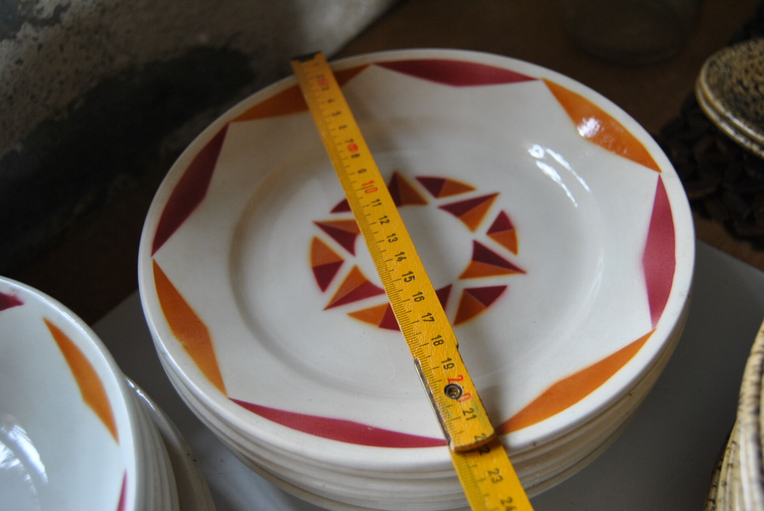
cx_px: 382
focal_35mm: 36
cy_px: 256
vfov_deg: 37.0
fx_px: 765
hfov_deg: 53.1
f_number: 3.8
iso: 280
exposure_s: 1/30
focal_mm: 24
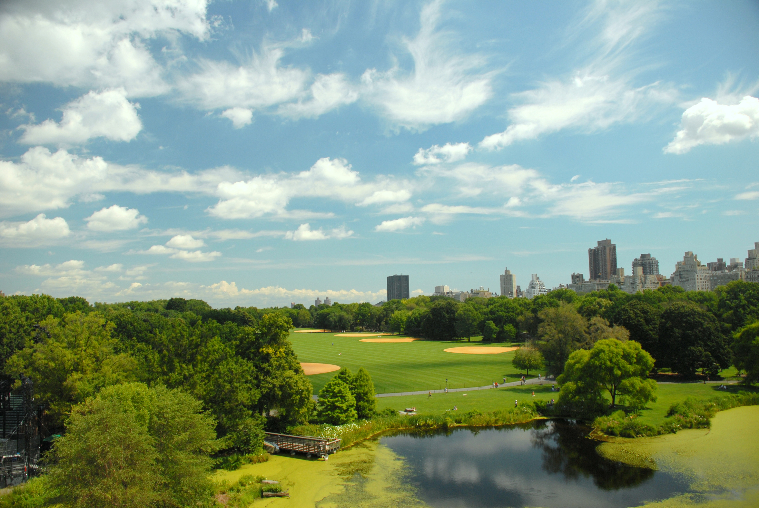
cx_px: 380
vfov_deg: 48.0
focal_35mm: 27
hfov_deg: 67.3
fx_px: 570
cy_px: 254
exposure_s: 1/800
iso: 200
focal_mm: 18
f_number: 4
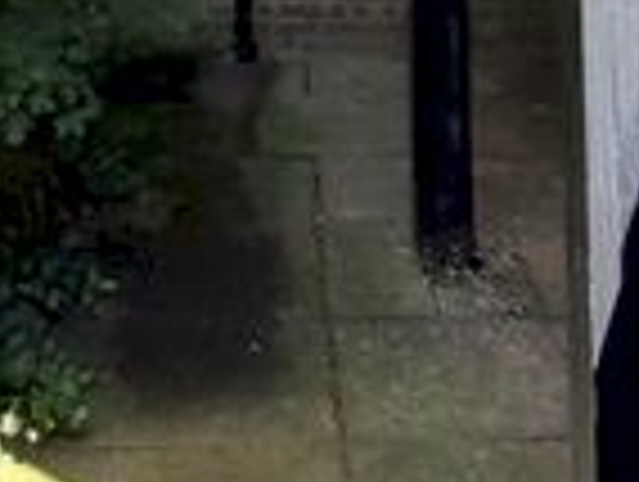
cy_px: -588
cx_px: 266
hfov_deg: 30.2
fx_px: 1183
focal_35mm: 64
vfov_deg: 15.7
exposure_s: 1/144
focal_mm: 1.42
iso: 40
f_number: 2.2
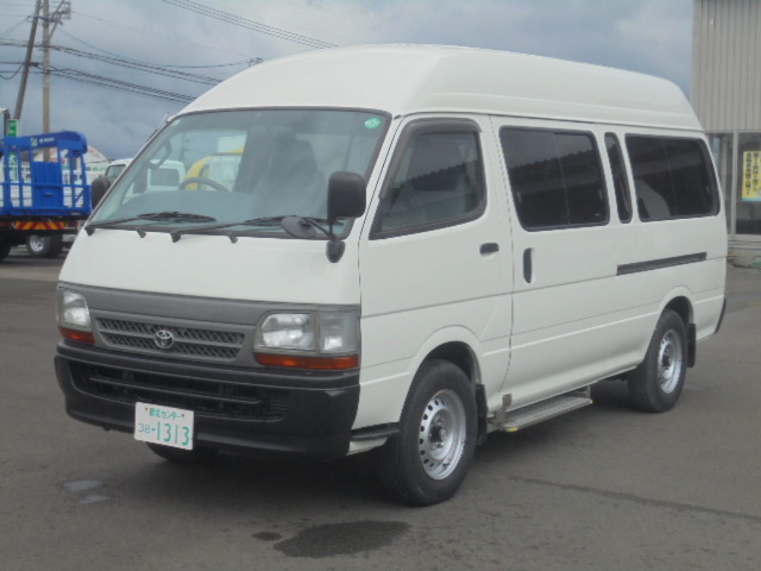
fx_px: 1231
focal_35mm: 56
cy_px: 286
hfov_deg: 34.3
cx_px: 380
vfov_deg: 26.1
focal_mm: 10.1
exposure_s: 1/250
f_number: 5.2
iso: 100
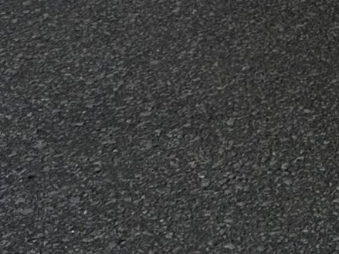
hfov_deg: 10.7
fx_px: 1371
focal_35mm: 140
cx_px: 956
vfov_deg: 9.8
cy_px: -262
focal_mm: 6.86
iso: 80
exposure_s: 1/5263
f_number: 1.78
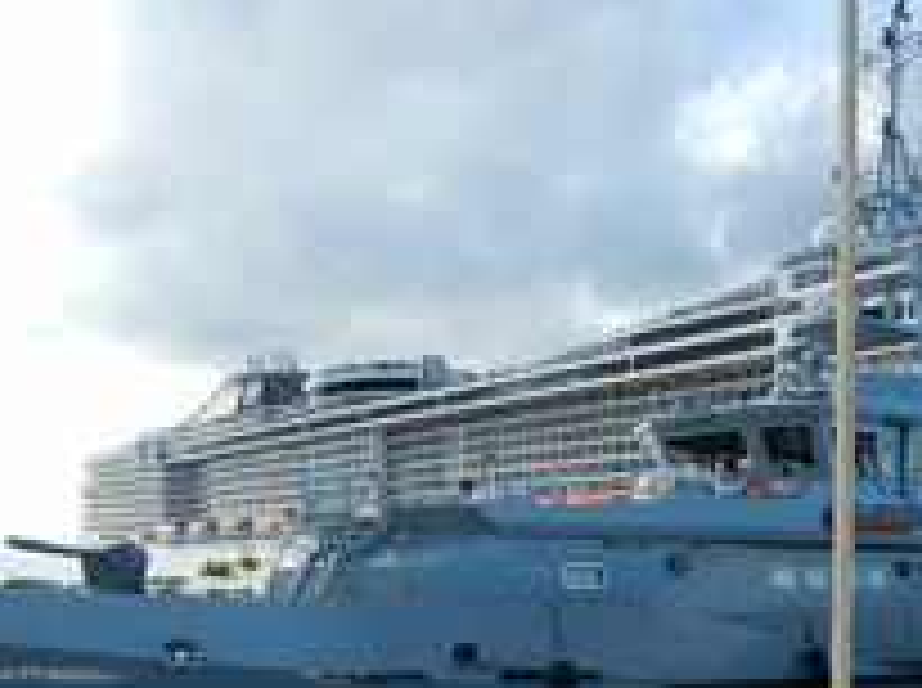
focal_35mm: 43
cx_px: 351
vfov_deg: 31.7
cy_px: 634
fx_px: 1143
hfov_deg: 43.6
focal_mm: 4
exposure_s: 1/1250
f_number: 3
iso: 125
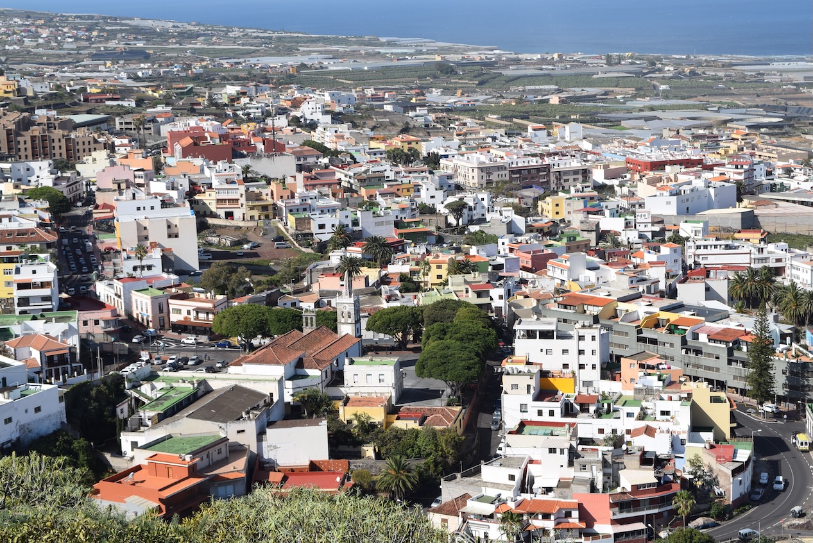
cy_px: 272
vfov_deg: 19.0
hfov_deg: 28.1
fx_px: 1627
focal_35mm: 72
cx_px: 406
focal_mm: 48
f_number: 10
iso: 200
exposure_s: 1/400
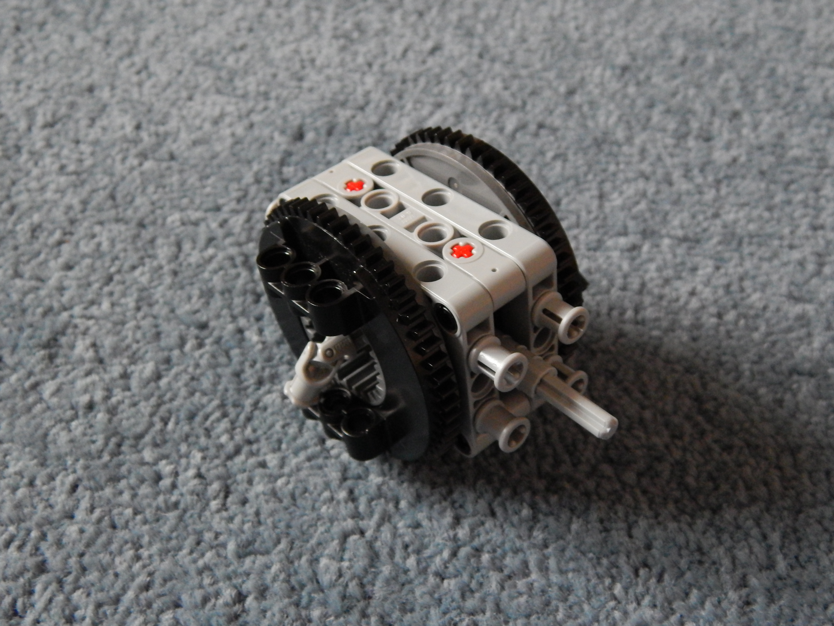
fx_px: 916
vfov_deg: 37.7
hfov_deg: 49.0
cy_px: 313
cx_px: 417
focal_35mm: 38
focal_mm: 6.8
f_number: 3.4
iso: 800
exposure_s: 1/8
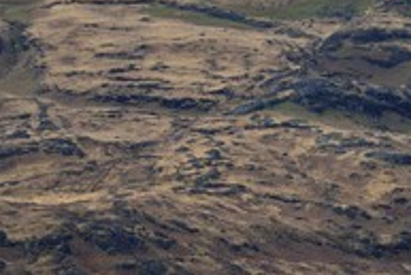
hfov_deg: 5.4
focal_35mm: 380
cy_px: 266
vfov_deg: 3.6
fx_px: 4341
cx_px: 234
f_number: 9
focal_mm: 175
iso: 200
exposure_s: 1/250
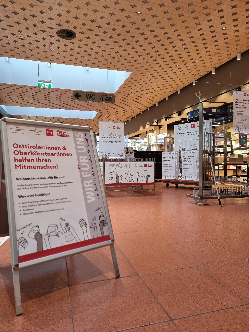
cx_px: 124
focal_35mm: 24
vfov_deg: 71.6
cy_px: 166
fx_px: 230
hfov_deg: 56.8
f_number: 1.8
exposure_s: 1/100
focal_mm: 6.7
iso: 200
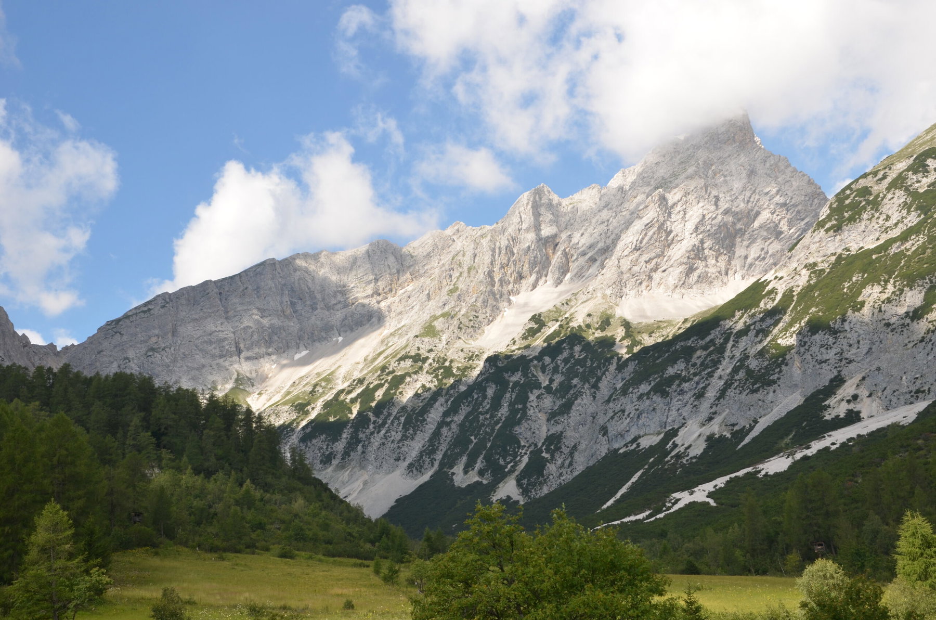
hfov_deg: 43.7
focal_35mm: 45
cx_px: 468
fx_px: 1168
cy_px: 310
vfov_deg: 29.7
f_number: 11
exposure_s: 1/200
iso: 200
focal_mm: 30
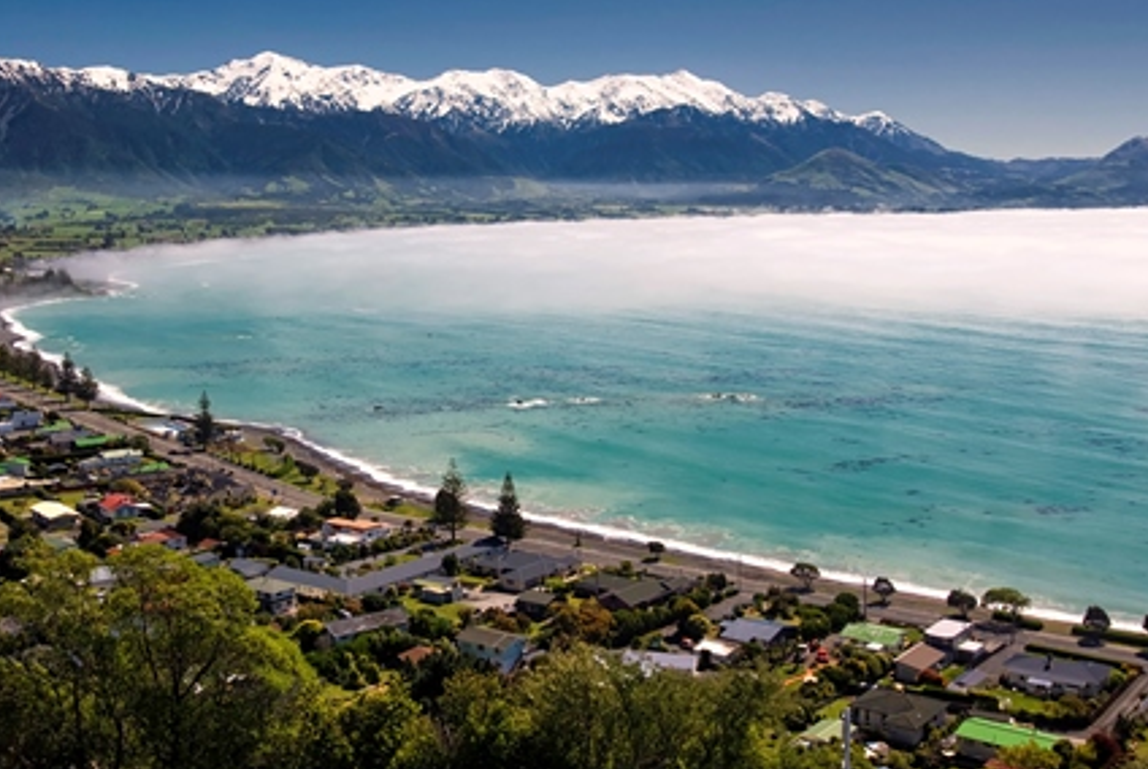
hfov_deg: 44.3
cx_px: 479
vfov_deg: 30.6
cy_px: 321
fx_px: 1405
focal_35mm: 44
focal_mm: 24
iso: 100
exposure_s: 1/200
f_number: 7.1
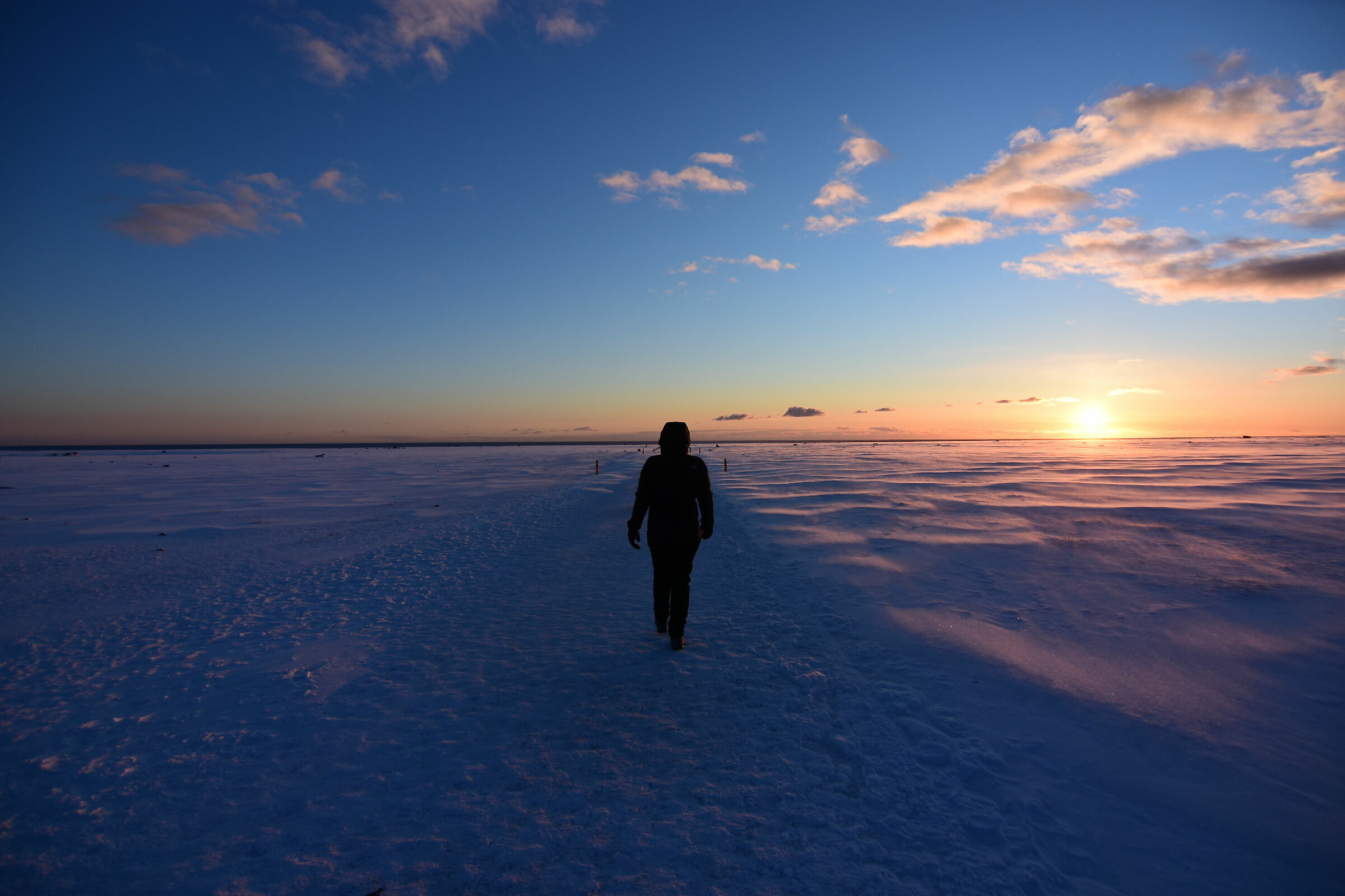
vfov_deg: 67.4
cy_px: 448
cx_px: 672
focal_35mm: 18
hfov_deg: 90.0
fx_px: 672
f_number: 4
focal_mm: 12
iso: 110
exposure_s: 1/800
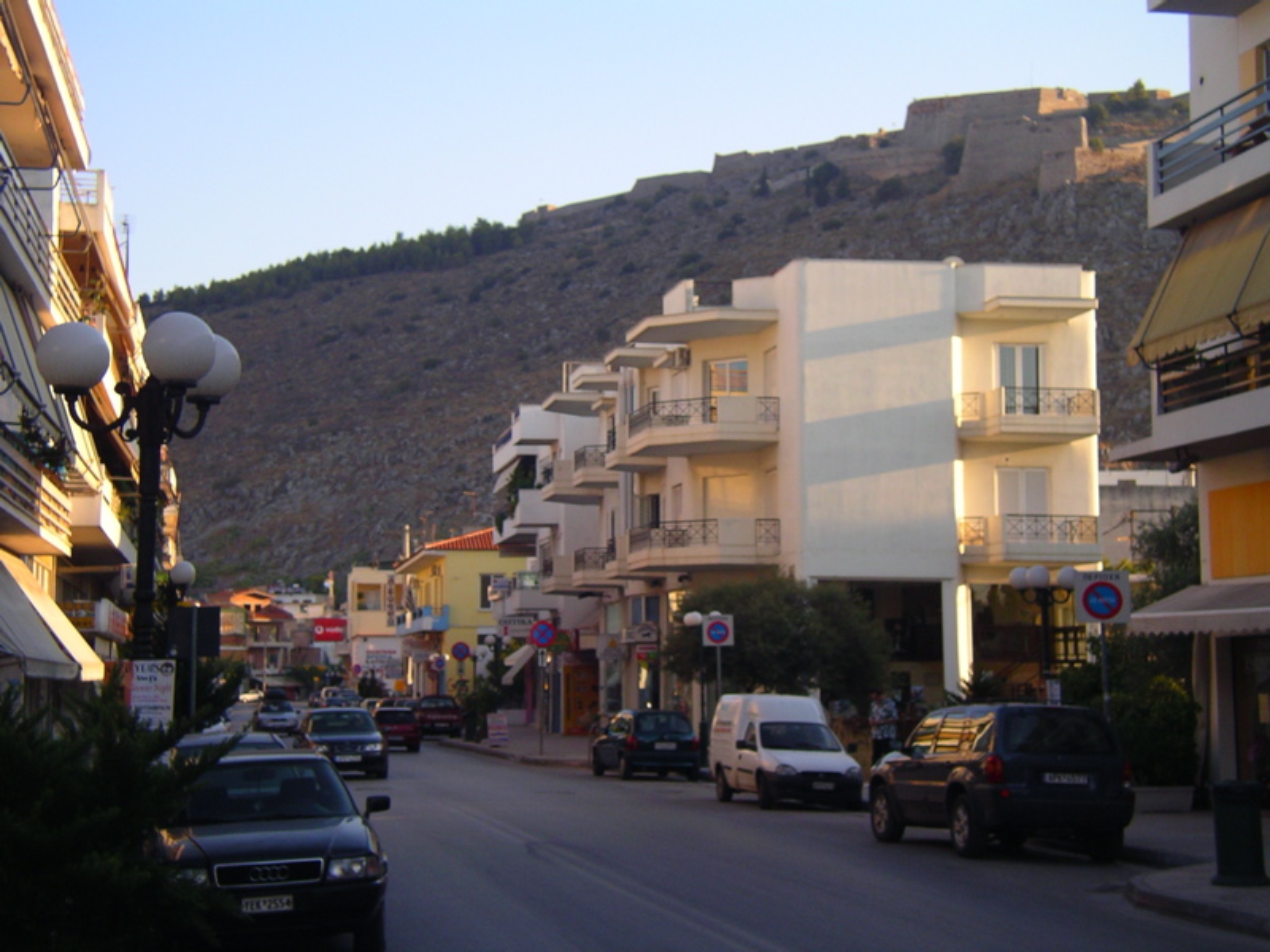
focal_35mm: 63
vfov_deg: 23.3
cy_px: 476
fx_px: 2311
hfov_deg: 30.7
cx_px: 635
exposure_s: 1/200
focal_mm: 9.8
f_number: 3.4
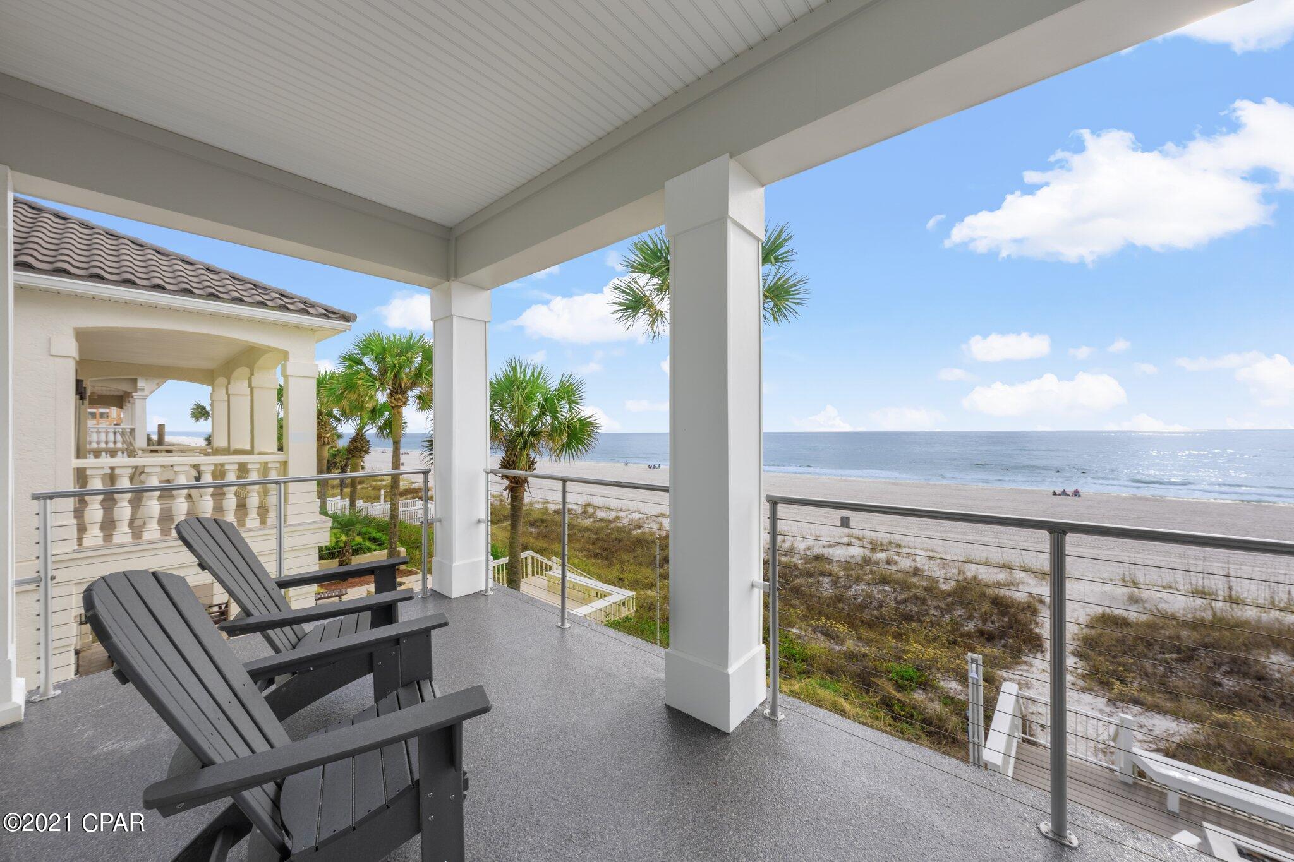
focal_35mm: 13
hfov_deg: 108.3
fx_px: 467
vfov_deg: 85.4
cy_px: 431
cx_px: 647
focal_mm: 13
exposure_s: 1/320
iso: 320
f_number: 11
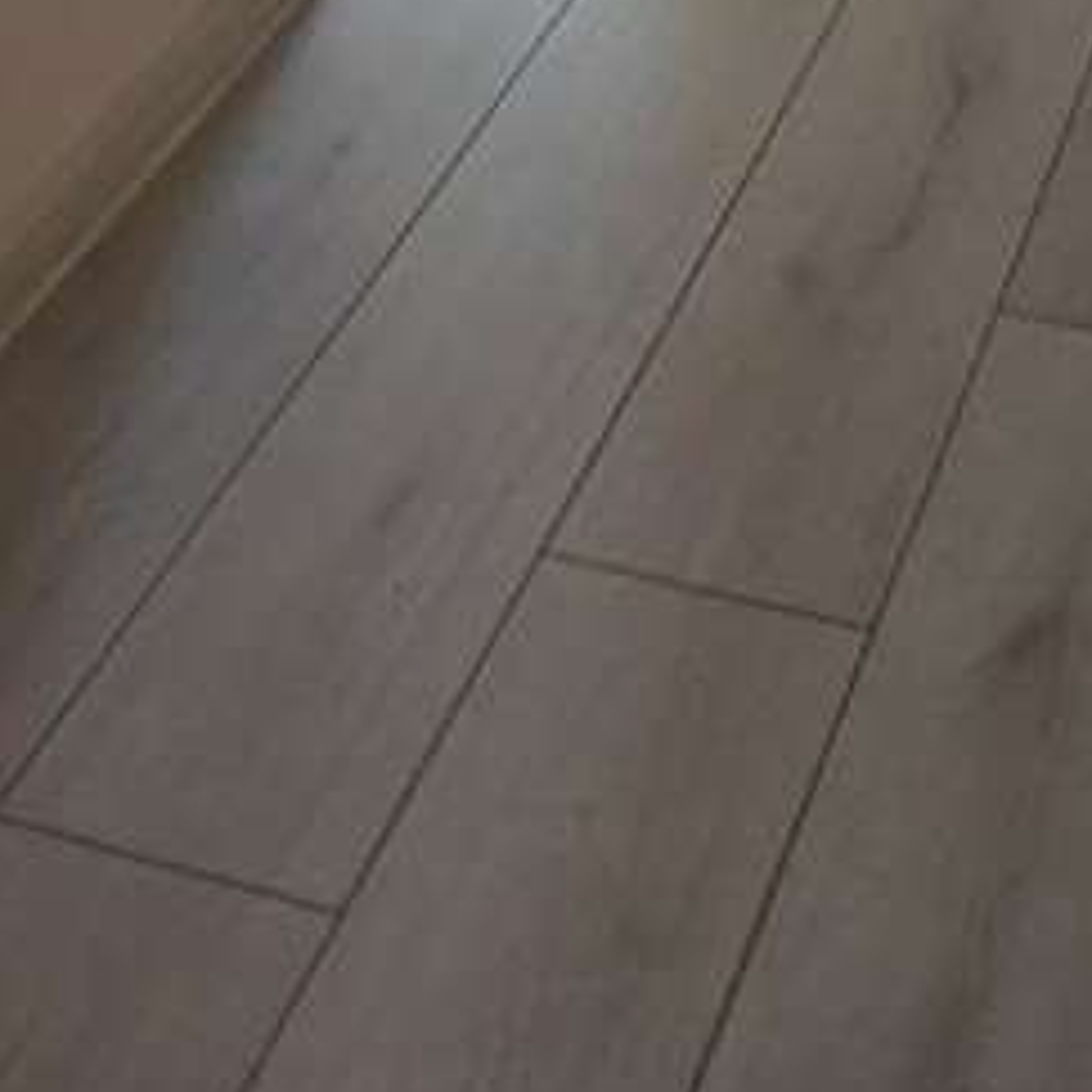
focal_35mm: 71
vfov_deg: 16.5
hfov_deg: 23.4
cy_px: -1247
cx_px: 1061
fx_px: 2534
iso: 100
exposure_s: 1/60
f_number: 2.2
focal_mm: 1.74
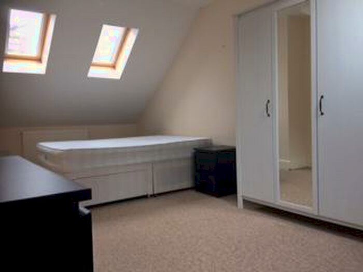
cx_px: 182
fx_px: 304
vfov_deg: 48.2
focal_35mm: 29
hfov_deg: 61.7
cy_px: 136
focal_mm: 4.15
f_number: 2.2
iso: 40
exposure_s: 1/33
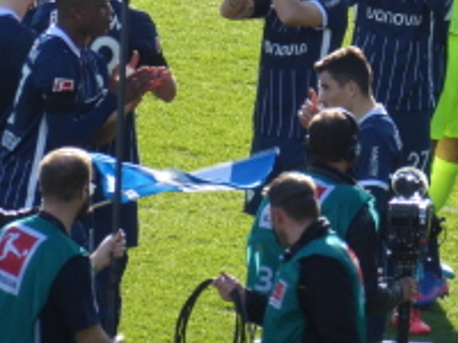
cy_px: -41
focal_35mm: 1528
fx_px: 20217
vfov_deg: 1.0
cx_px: 442
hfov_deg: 1.3
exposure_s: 1/125
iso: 100
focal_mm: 121.5
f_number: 6.3
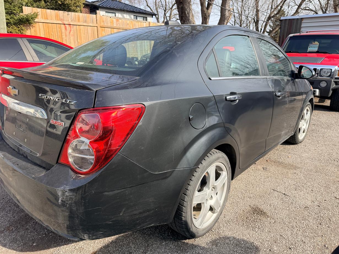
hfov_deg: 69.4
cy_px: 123
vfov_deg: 54.9
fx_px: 245
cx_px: 167
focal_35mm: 25
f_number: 1.78
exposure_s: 1/2169
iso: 80
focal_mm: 6.76
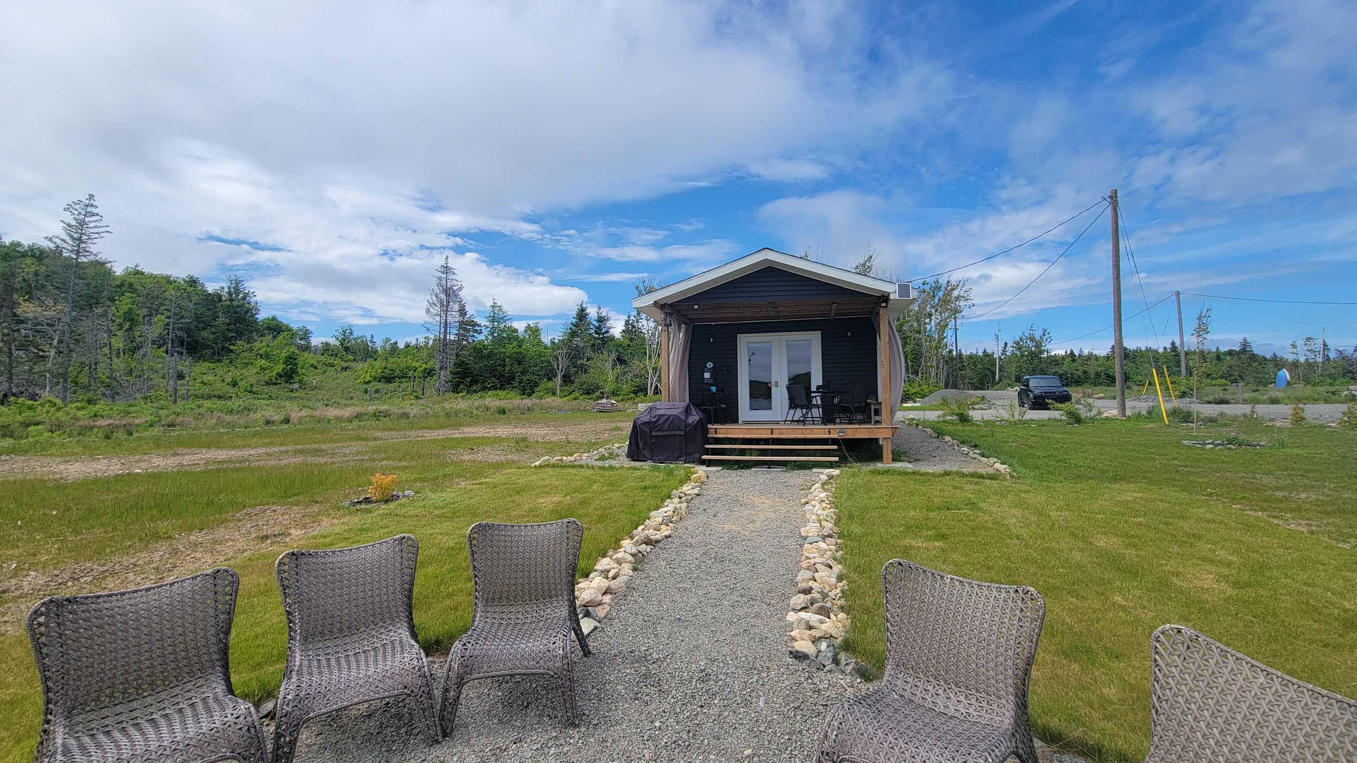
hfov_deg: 103.0
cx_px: 693
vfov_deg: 70.5
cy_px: 378
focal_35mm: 15
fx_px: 540
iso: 50
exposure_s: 1/2169
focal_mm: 2.2
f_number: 2.2
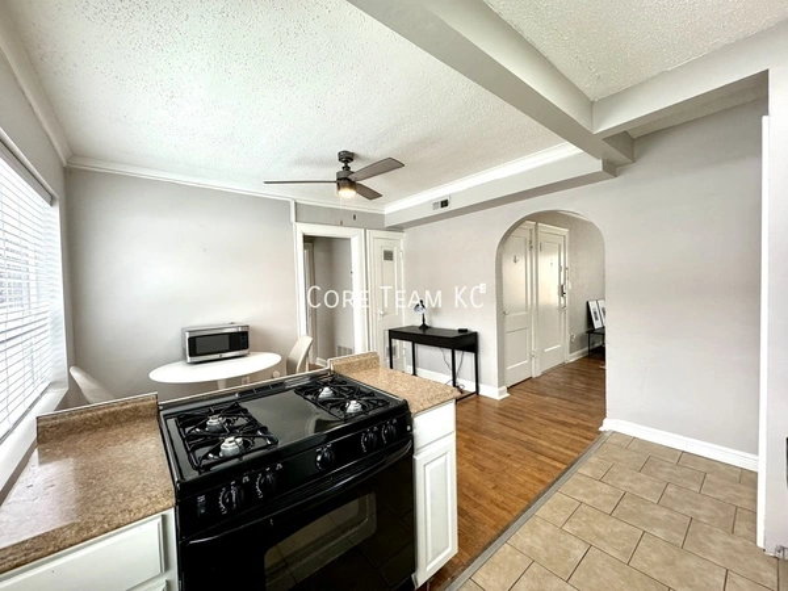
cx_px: 394
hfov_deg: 102.1
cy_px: 296
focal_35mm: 14
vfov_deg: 85.7
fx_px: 319
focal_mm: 2.22
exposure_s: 1/120
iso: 250
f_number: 2.2
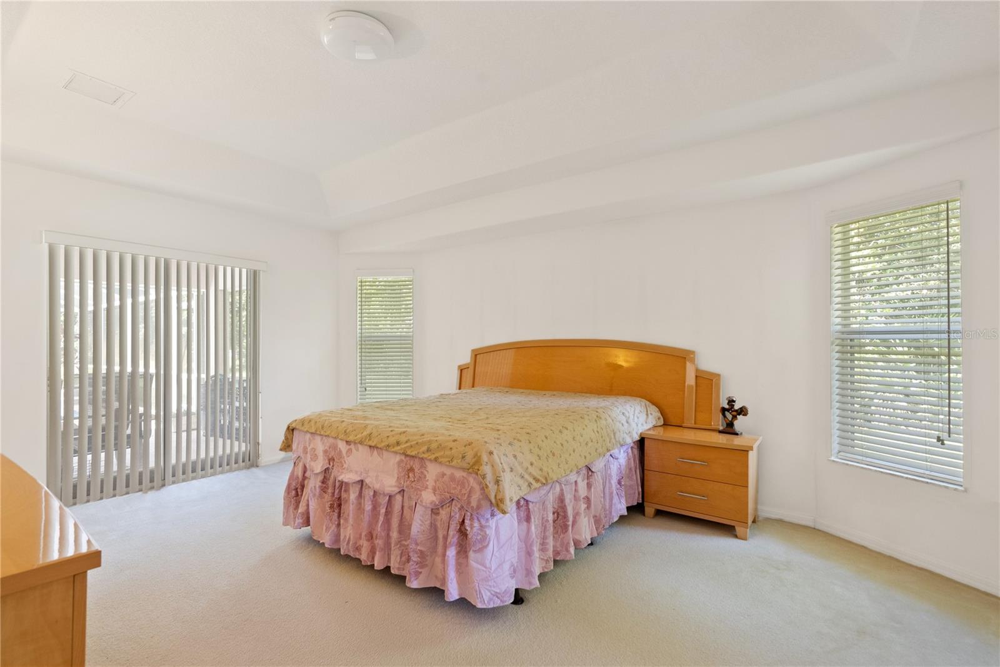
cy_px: 334
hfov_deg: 96.7
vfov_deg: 73.8
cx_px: 500
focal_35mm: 16
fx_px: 445
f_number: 8
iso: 2000
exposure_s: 1/15
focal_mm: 16
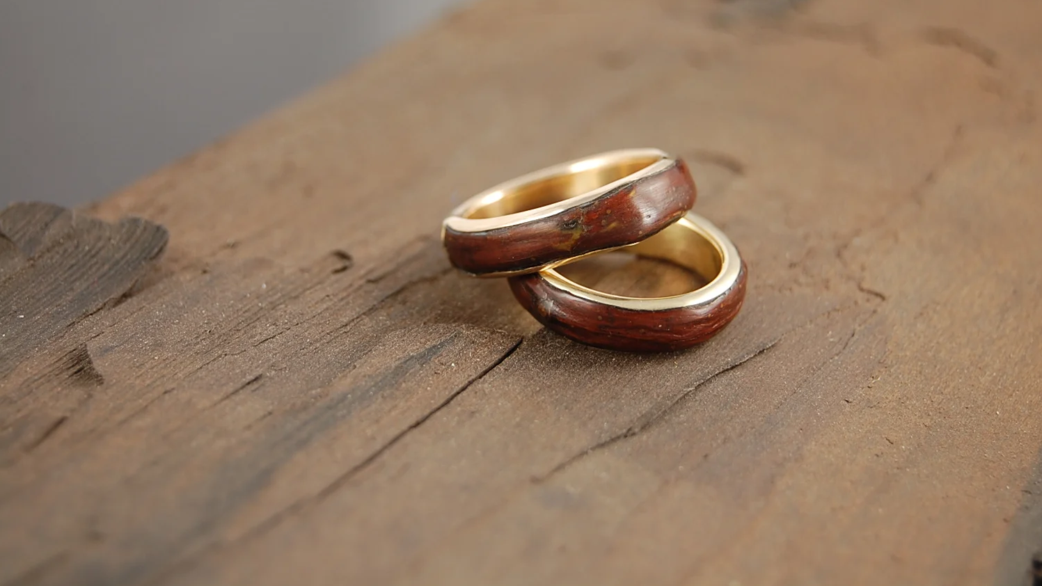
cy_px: 247
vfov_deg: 14.7
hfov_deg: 25.9
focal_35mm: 82
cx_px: 523
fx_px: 2266
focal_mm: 52
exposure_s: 1/40
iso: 200
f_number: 5.6
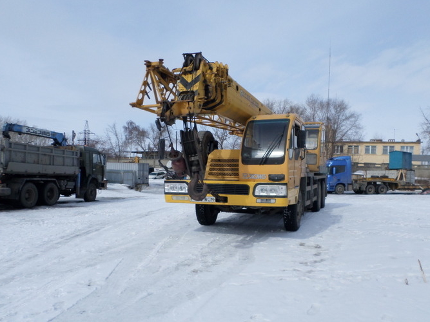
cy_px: 187
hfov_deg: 59.9
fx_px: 373
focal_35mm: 30
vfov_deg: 46.6
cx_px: 231
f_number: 9.2
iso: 80
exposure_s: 1/350
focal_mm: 4.5
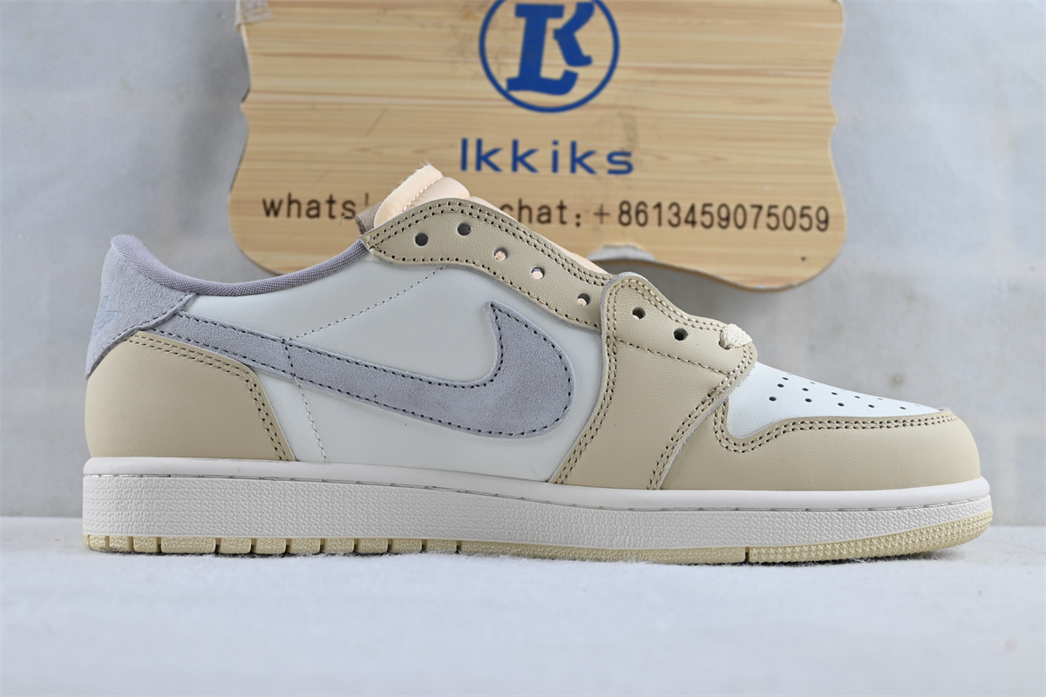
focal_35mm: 44
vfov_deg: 30.8
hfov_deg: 45.0
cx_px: 523
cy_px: 348
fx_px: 1264
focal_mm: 29
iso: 100
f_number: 4.8
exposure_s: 1/50
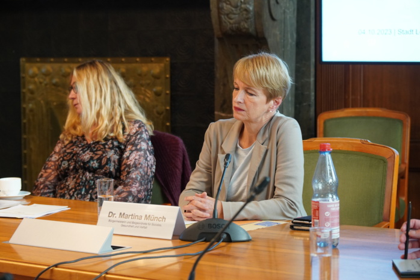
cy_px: 140
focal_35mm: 105
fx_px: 1225
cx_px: 210
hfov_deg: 19.5
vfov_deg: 13.0
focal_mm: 70
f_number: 4
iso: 1600
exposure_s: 1/160
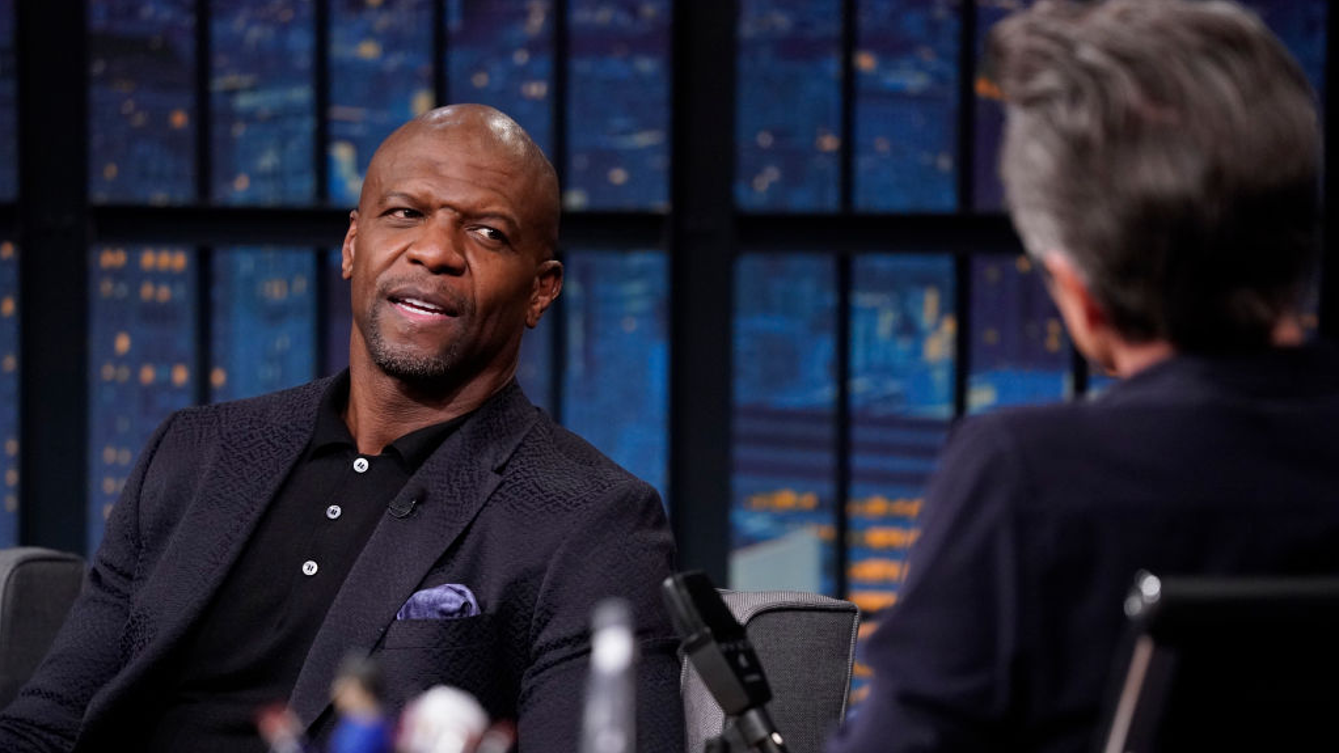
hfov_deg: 10.3
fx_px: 7456
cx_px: 670
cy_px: 446
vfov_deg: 5.8
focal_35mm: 210
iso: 5000
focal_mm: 200
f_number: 3.5
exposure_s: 1/160
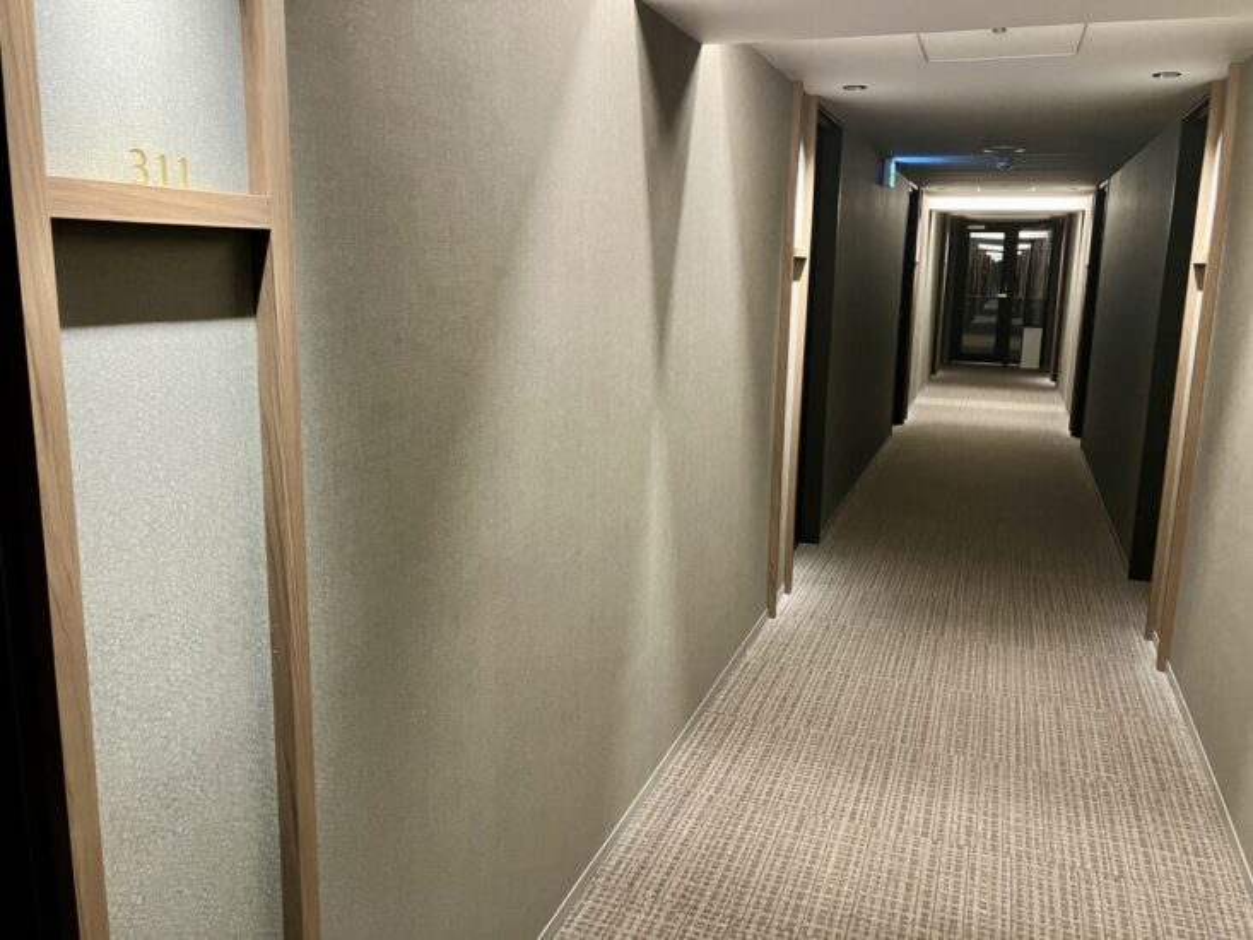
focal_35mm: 28
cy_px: 470
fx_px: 1014
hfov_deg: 63.4
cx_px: 626
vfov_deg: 49.8
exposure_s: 1/44
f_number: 1.8
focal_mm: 3.99
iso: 320
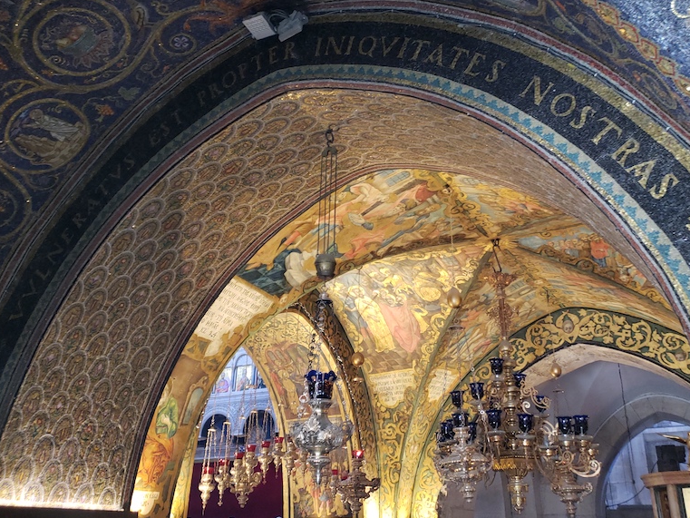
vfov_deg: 40.3
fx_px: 698
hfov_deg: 52.6
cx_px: 366
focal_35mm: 35
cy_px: 185
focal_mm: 4.3
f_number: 1.5
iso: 160
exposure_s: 1/10
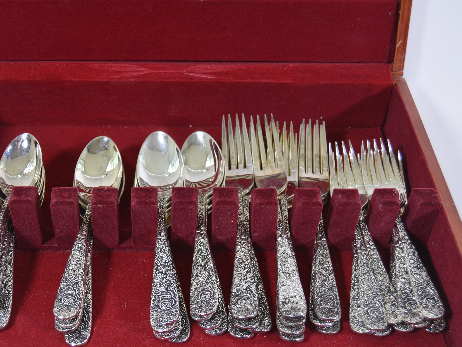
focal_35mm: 51
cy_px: 195
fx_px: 681
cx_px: 185
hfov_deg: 37.3
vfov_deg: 28.5
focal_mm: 26
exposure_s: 1/80
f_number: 4.2
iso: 400
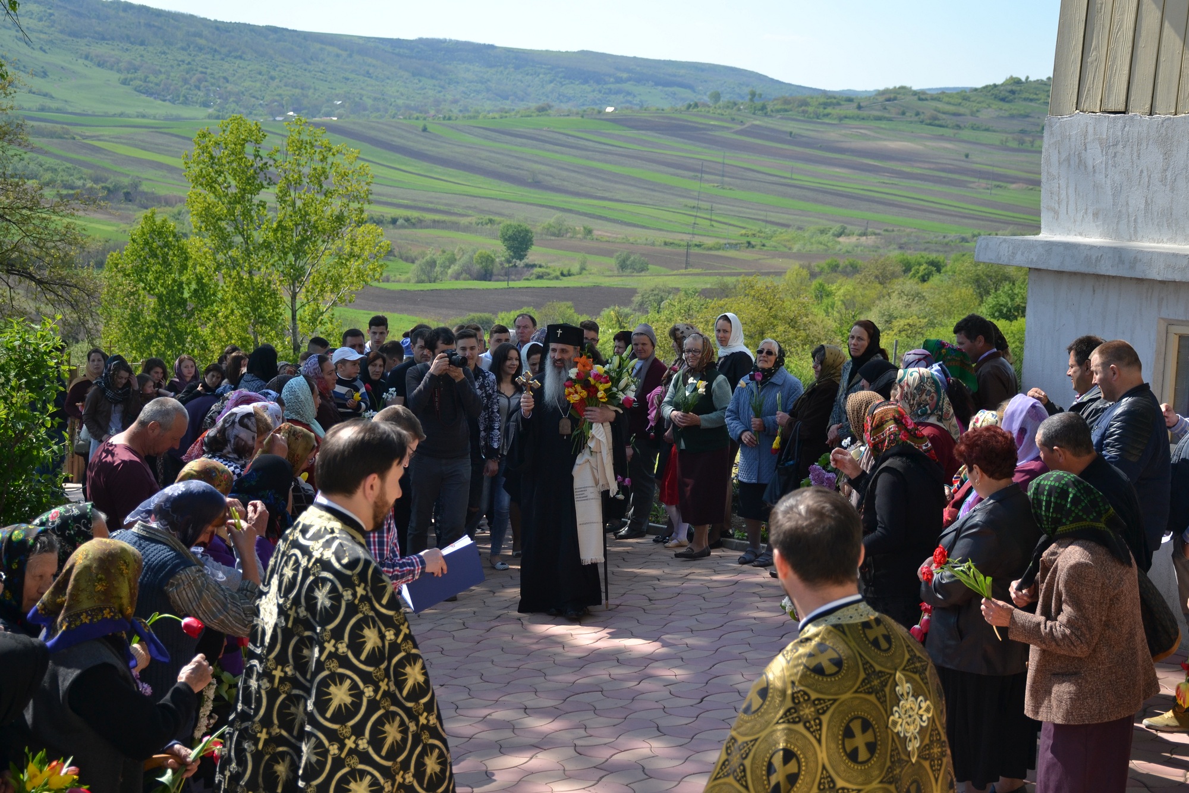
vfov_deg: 22.6
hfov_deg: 33.4
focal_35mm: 60
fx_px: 1981
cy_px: 396
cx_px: 594
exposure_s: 1/800
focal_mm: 40
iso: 200
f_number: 5.6
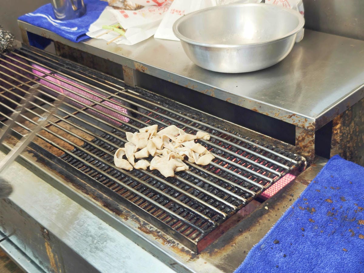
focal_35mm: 46
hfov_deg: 41.2
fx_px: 484
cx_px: 182
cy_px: 136
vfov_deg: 31.5
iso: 404
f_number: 1.63
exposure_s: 1/40
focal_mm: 8.72
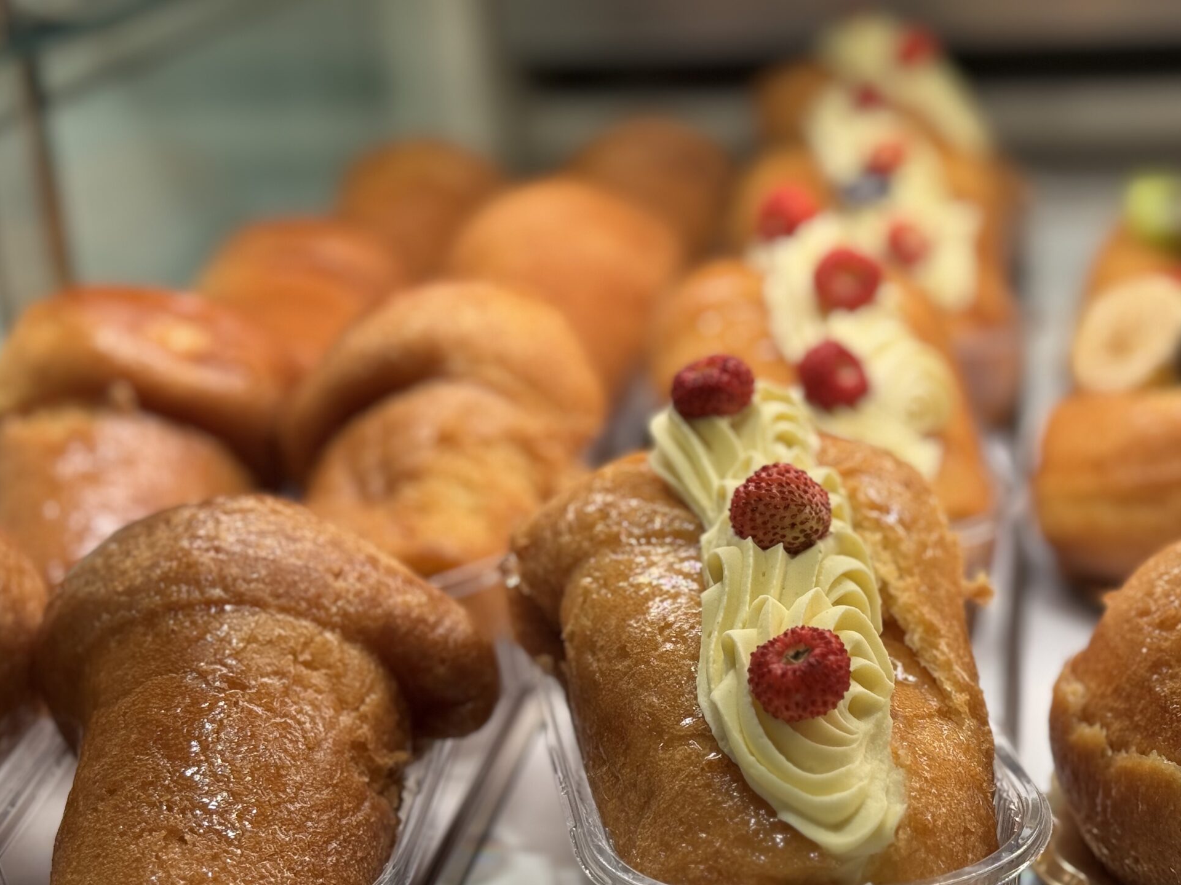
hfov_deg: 30.1
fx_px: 2183
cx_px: 766
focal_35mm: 64
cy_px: 580
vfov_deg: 22.8
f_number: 1.78
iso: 64
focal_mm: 6.76
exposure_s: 1/244
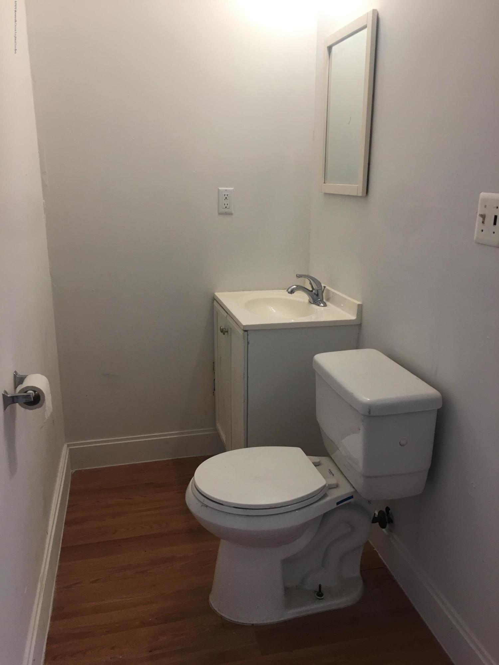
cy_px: 332
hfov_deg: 48.2
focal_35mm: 29
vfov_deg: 61.7
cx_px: 250
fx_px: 557
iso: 25
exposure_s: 1/15
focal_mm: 4.15
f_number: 2.2
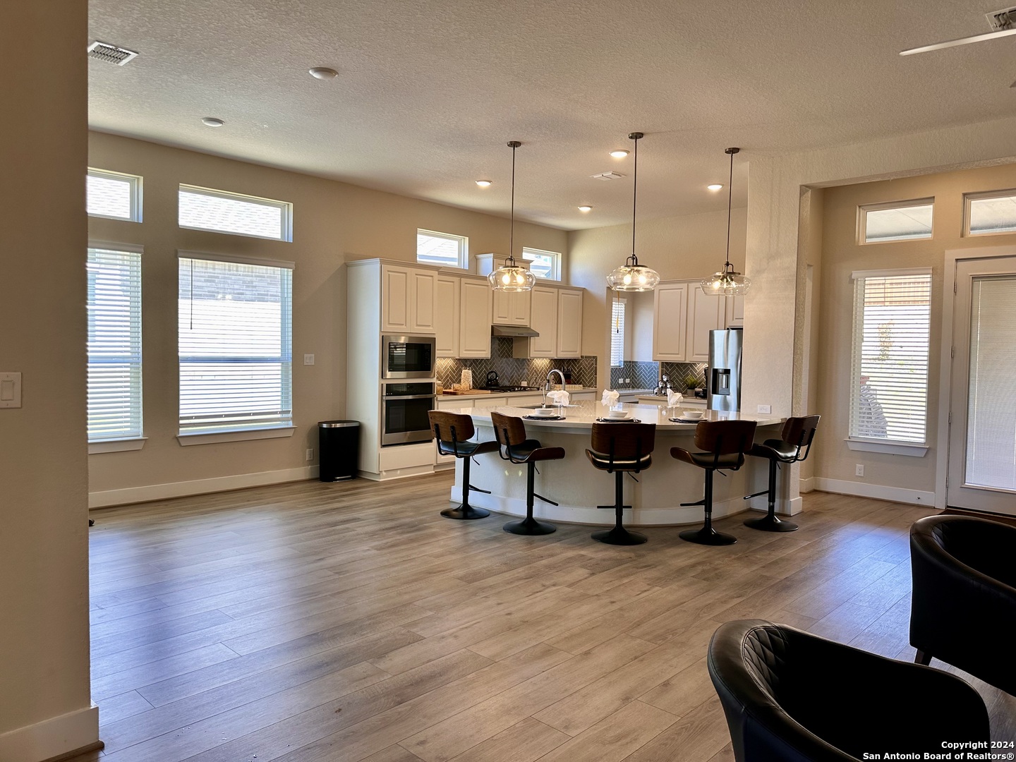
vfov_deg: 56.8
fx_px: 704
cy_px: 381
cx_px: 508
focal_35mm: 24
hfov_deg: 71.6
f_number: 1.78
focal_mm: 6.86
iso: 100
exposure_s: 1/120
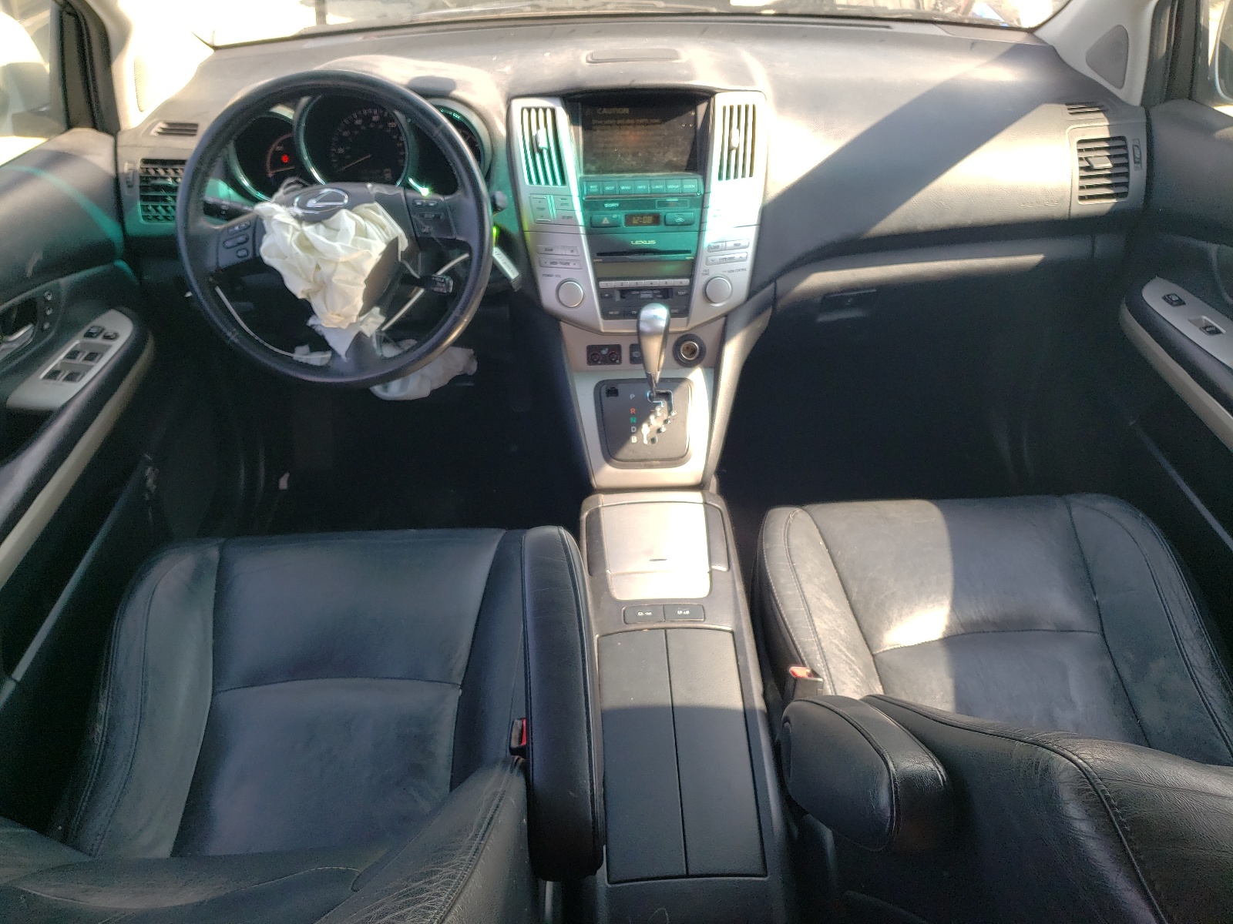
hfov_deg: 67.3
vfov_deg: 53.1
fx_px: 926
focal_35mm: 26
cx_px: 616
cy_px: 462
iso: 50
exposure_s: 1/323
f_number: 1.5
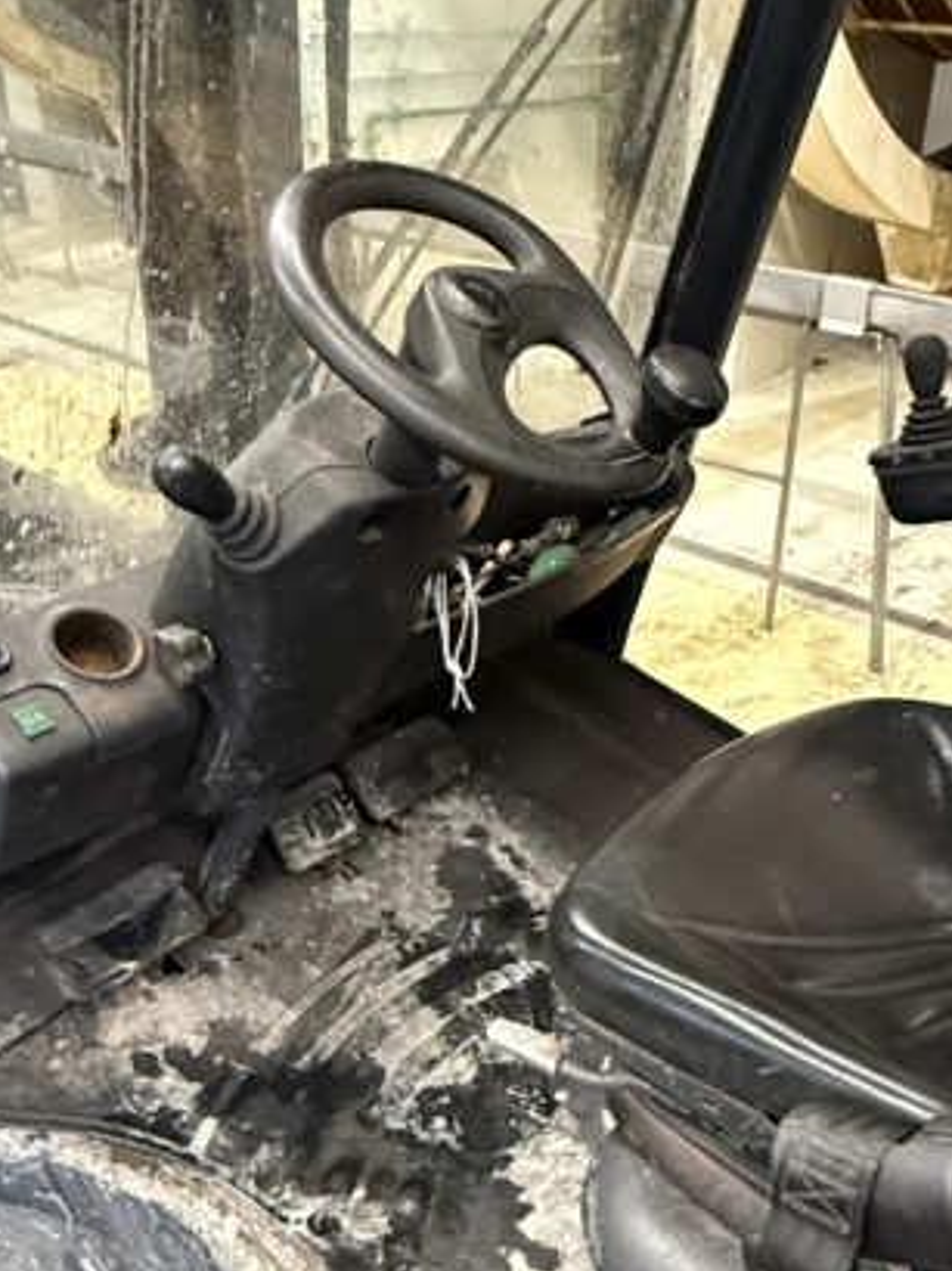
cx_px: 580
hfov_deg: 40.4
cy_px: 837
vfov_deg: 51.8
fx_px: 1285
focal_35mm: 35
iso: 1000
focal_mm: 2.22
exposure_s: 1/50
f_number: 2.2
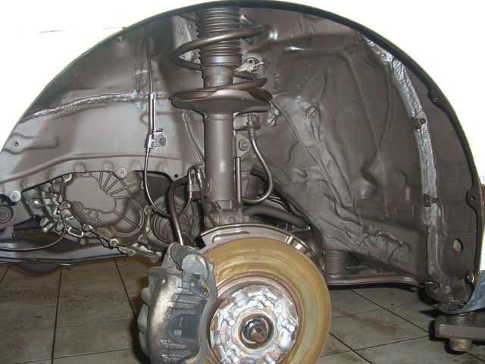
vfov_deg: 37.7
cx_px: 242
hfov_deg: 49.0
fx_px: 532
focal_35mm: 38
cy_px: 182
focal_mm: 6.2
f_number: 2.7
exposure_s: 1/60
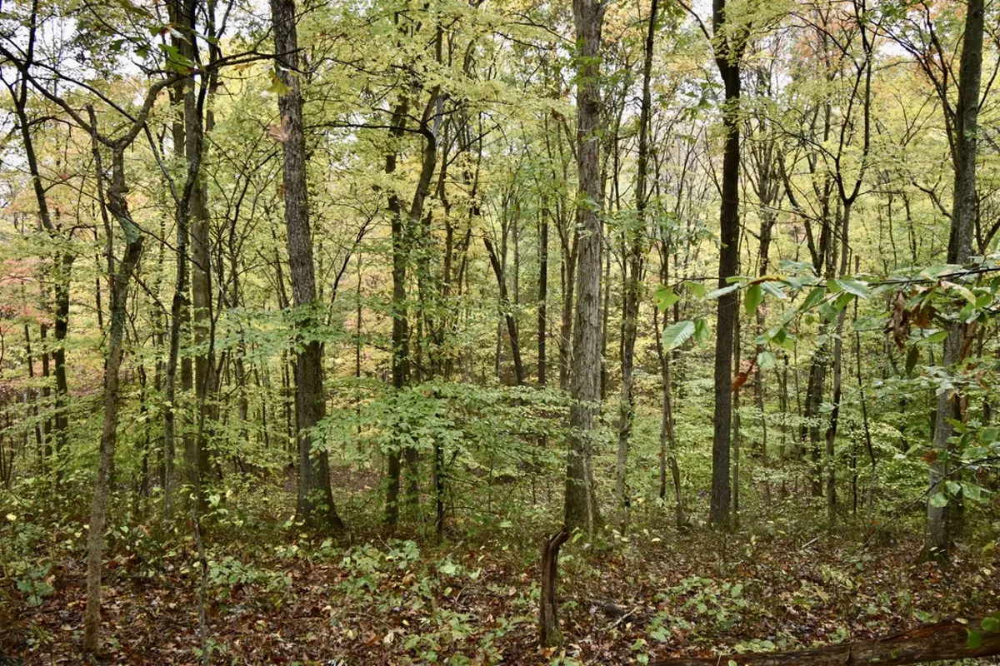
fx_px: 833
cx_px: 500
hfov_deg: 61.9
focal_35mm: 30
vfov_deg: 43.6
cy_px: 333
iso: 400
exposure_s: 1/160
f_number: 6.3
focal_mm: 20
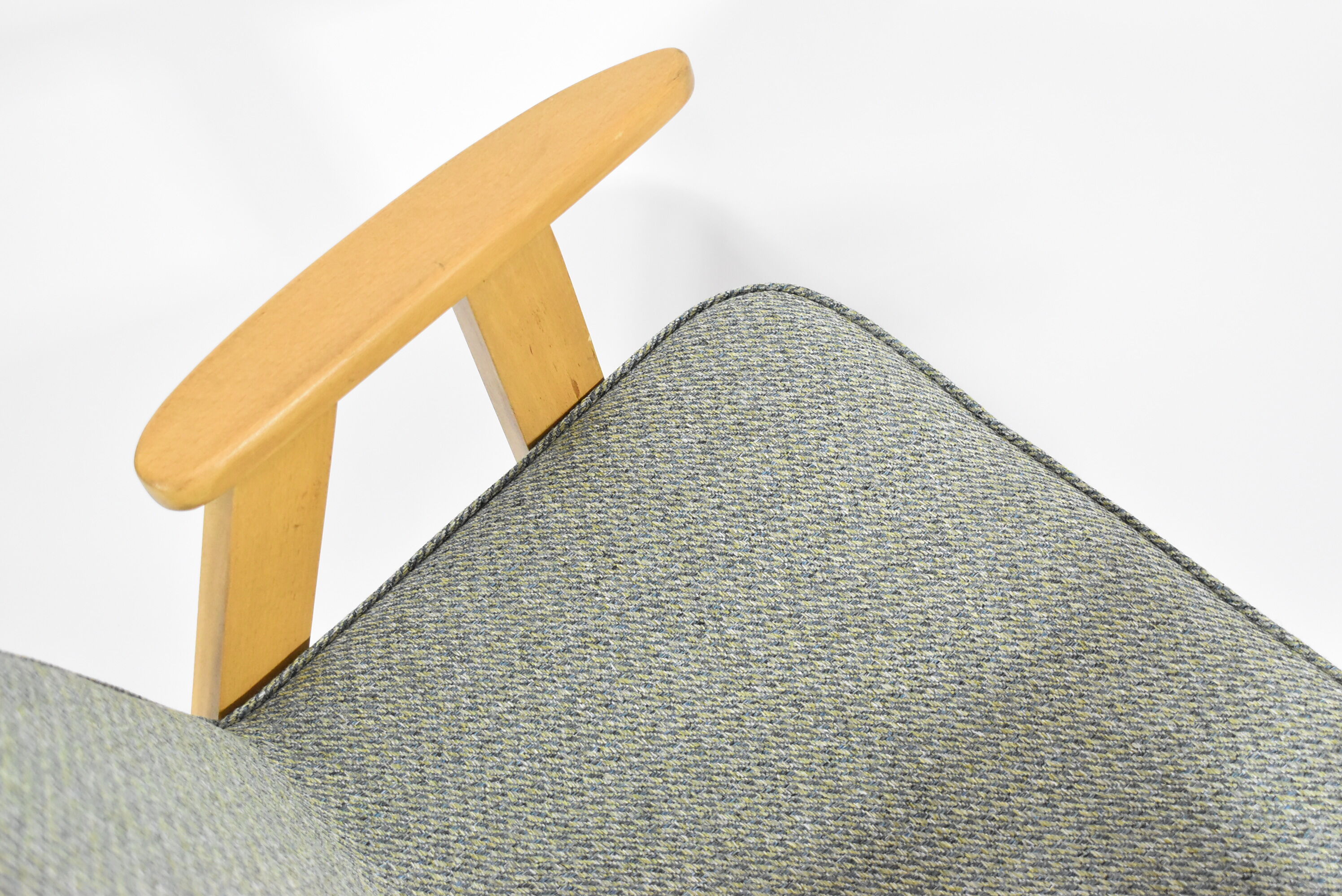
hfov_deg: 36.8
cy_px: 448
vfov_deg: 25.1
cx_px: 671
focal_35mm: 54
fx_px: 2015
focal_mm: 36
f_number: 4.8
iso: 3200
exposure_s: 1/125
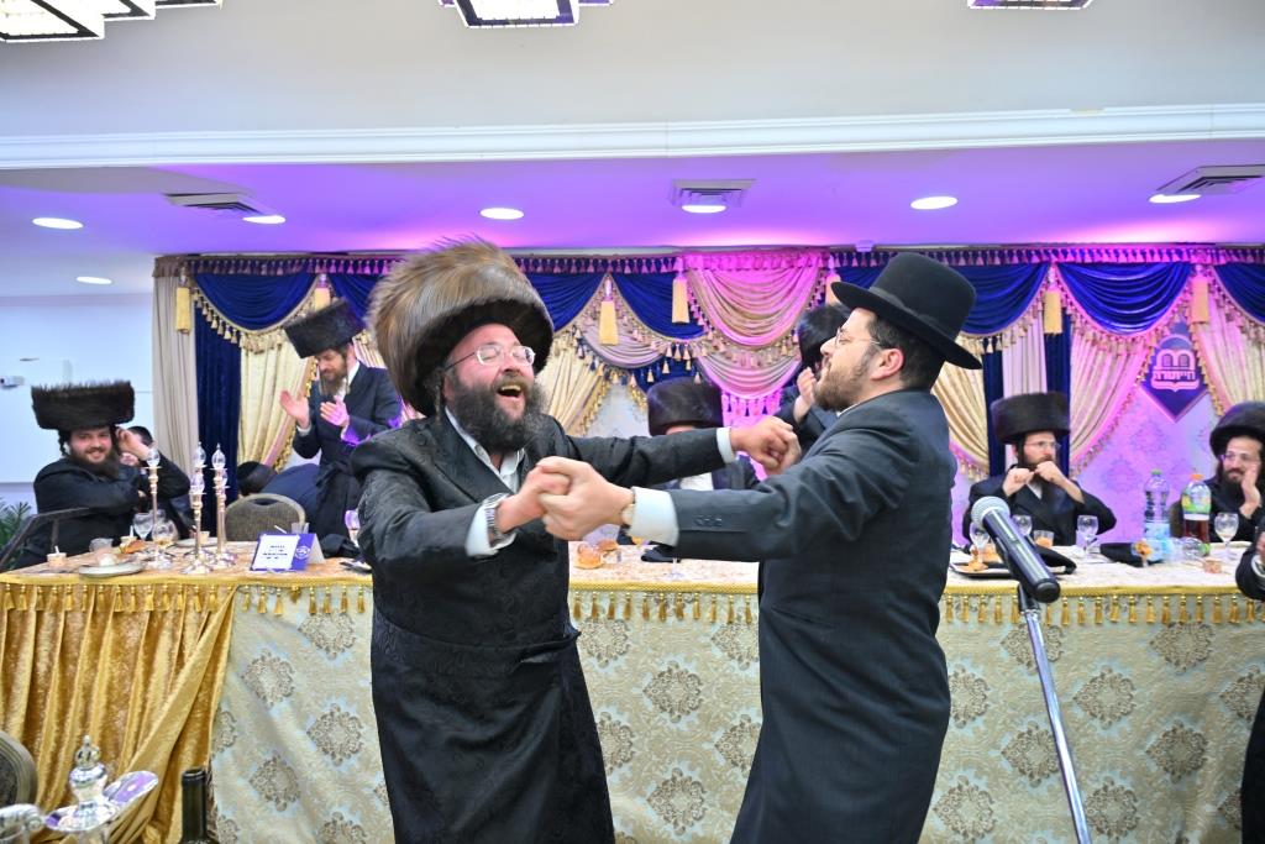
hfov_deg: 73.7
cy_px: 422
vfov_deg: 53.1
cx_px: 632
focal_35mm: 24
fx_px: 843
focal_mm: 24
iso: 500
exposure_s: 1/160
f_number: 4
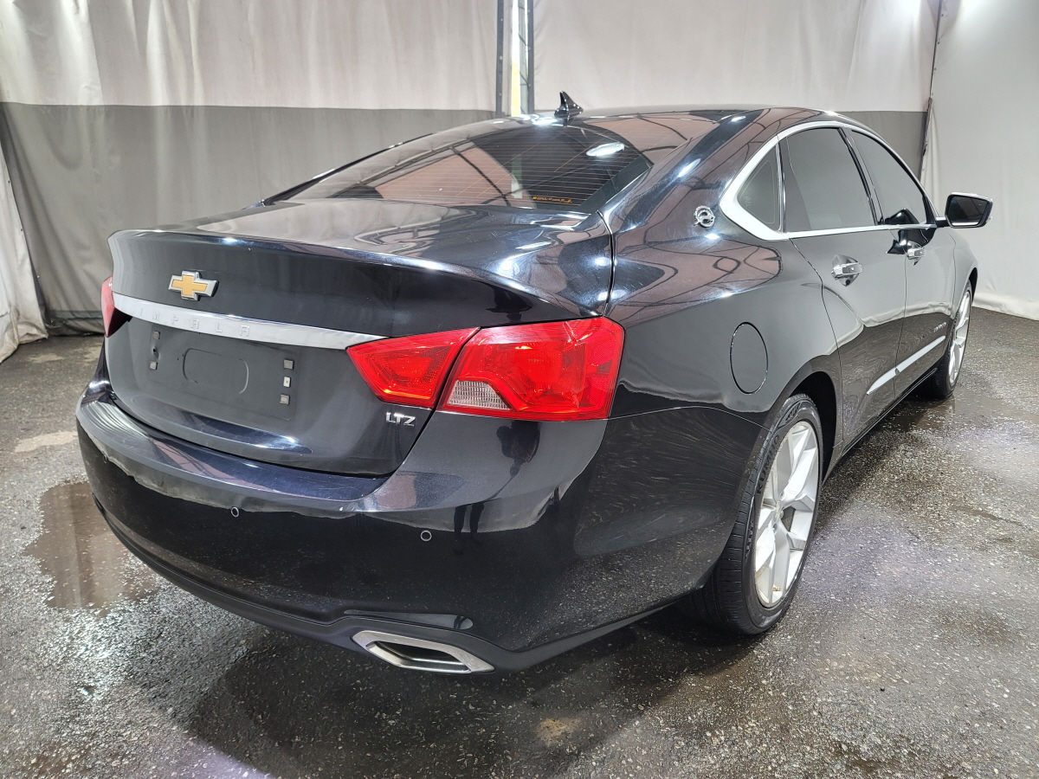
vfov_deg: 54.9
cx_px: 520
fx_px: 750
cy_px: 390
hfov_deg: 69.4
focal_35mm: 25
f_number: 1.8
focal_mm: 7
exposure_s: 1/120
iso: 160
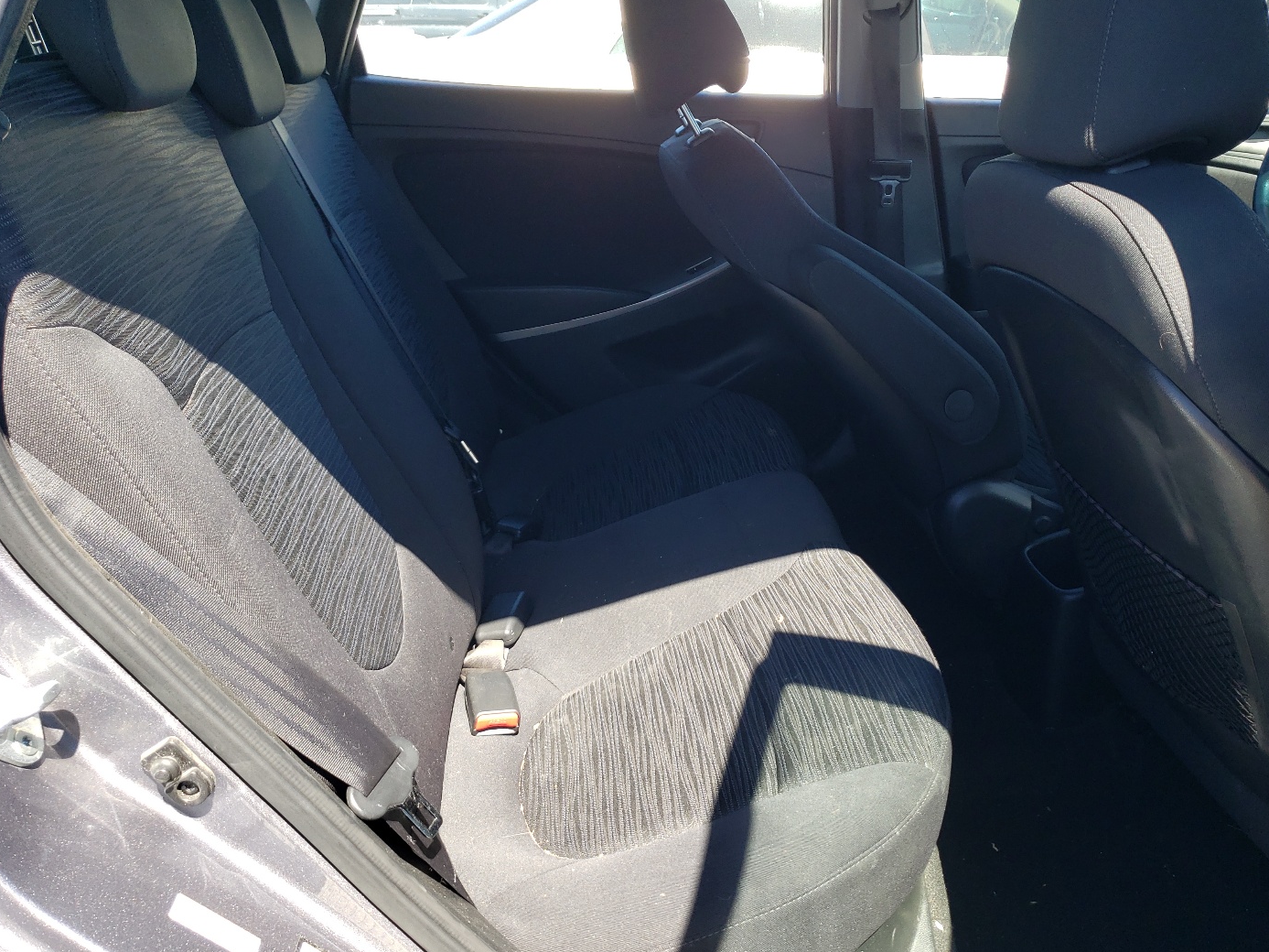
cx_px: 704
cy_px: 485
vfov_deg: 46.8
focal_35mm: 30
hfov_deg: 59.8
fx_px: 1100
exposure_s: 1/400
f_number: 1.5
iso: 50
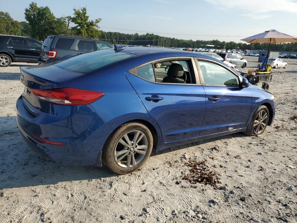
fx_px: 223
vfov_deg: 53.1
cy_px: 112
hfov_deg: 67.3
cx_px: 148
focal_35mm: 26
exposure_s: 1/2500
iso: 50
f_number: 1.5
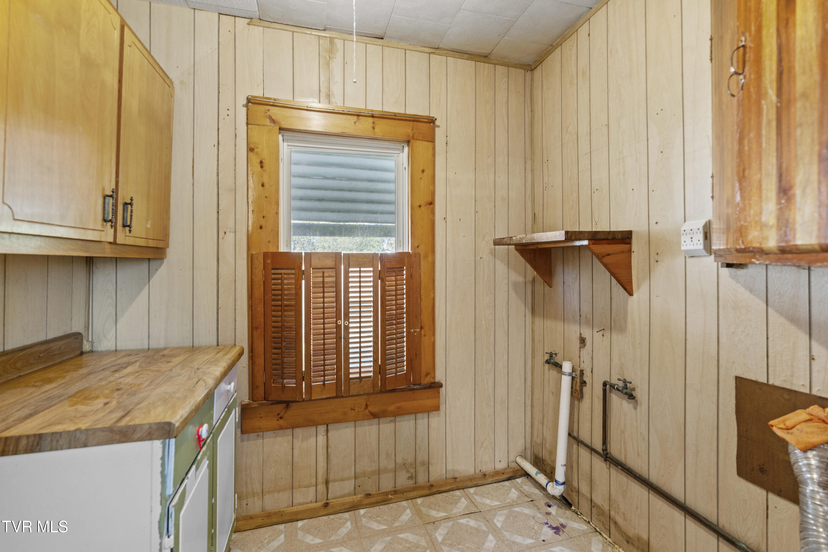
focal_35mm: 16
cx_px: 414
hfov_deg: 96.7
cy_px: 276
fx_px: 368
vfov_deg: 73.7
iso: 250
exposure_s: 1/15
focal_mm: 16
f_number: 4
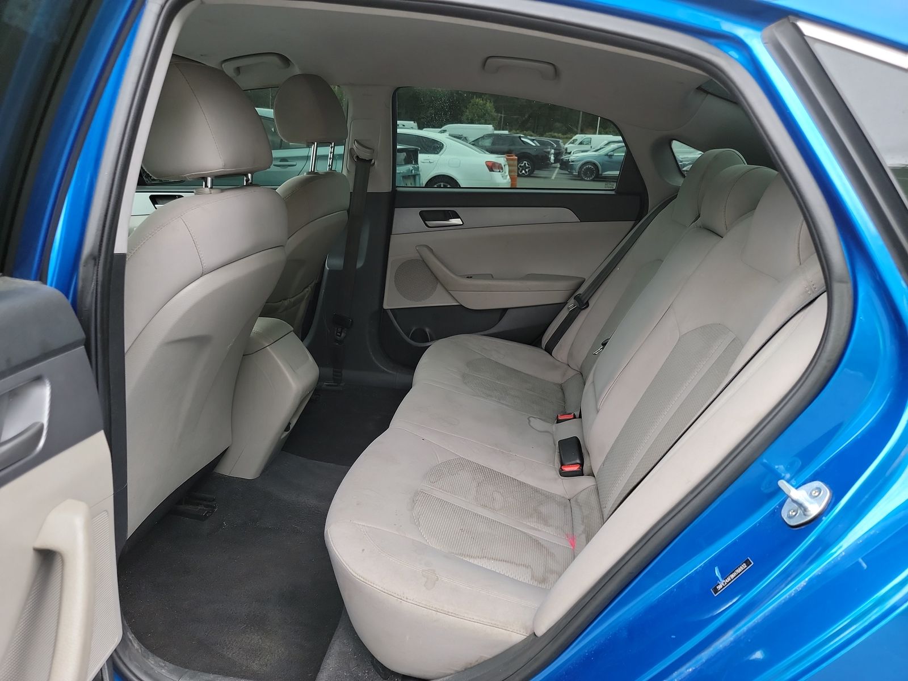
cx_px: 454
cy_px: 340
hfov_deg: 71.6
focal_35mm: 24
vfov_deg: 56.8
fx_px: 630
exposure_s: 1/59
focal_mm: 6.7
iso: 52
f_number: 1.8
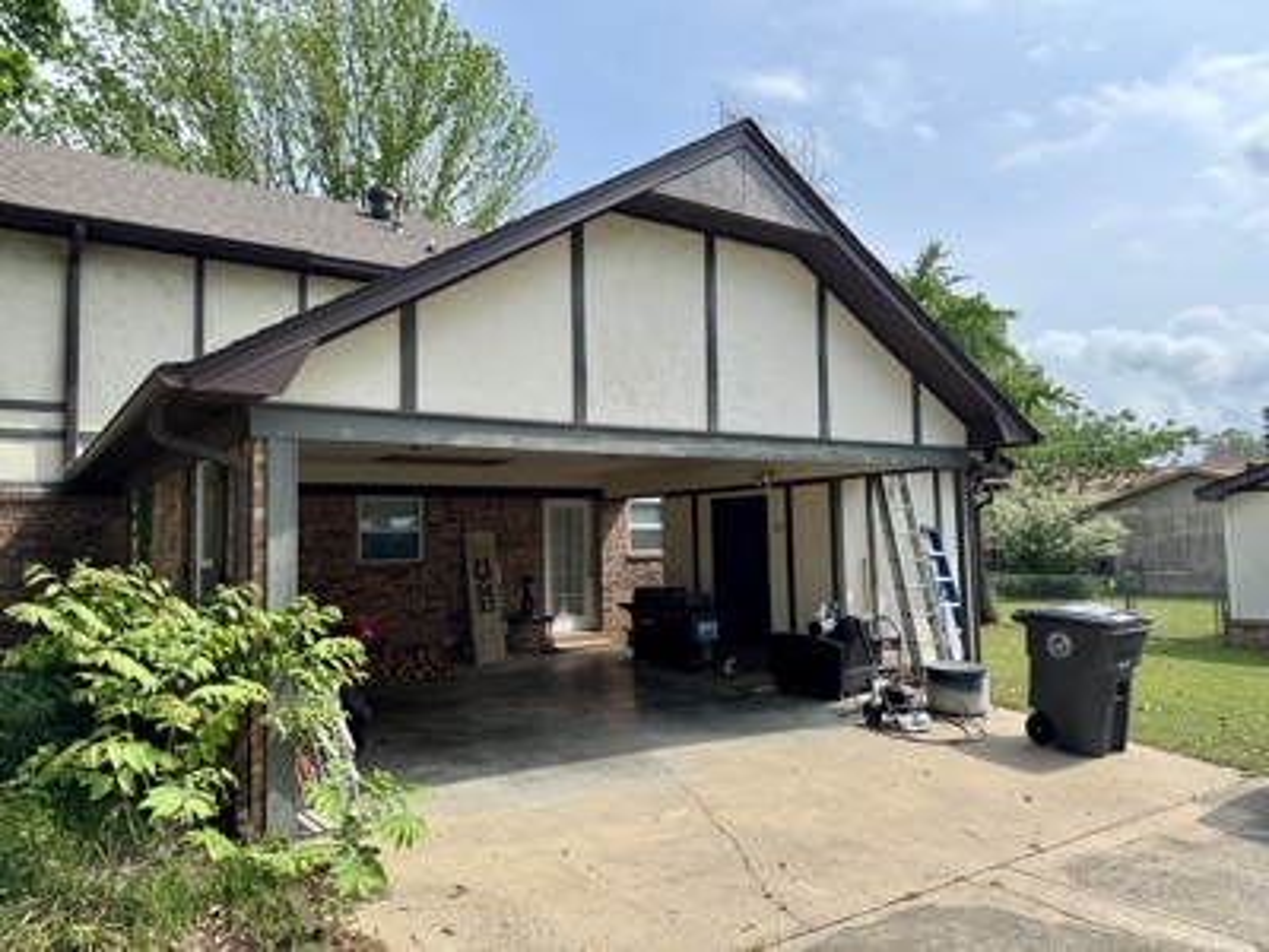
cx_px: 634
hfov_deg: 71.6
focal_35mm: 24
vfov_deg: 56.8
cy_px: 476
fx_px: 880
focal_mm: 6.76
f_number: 1.78
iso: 80
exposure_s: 1/1980
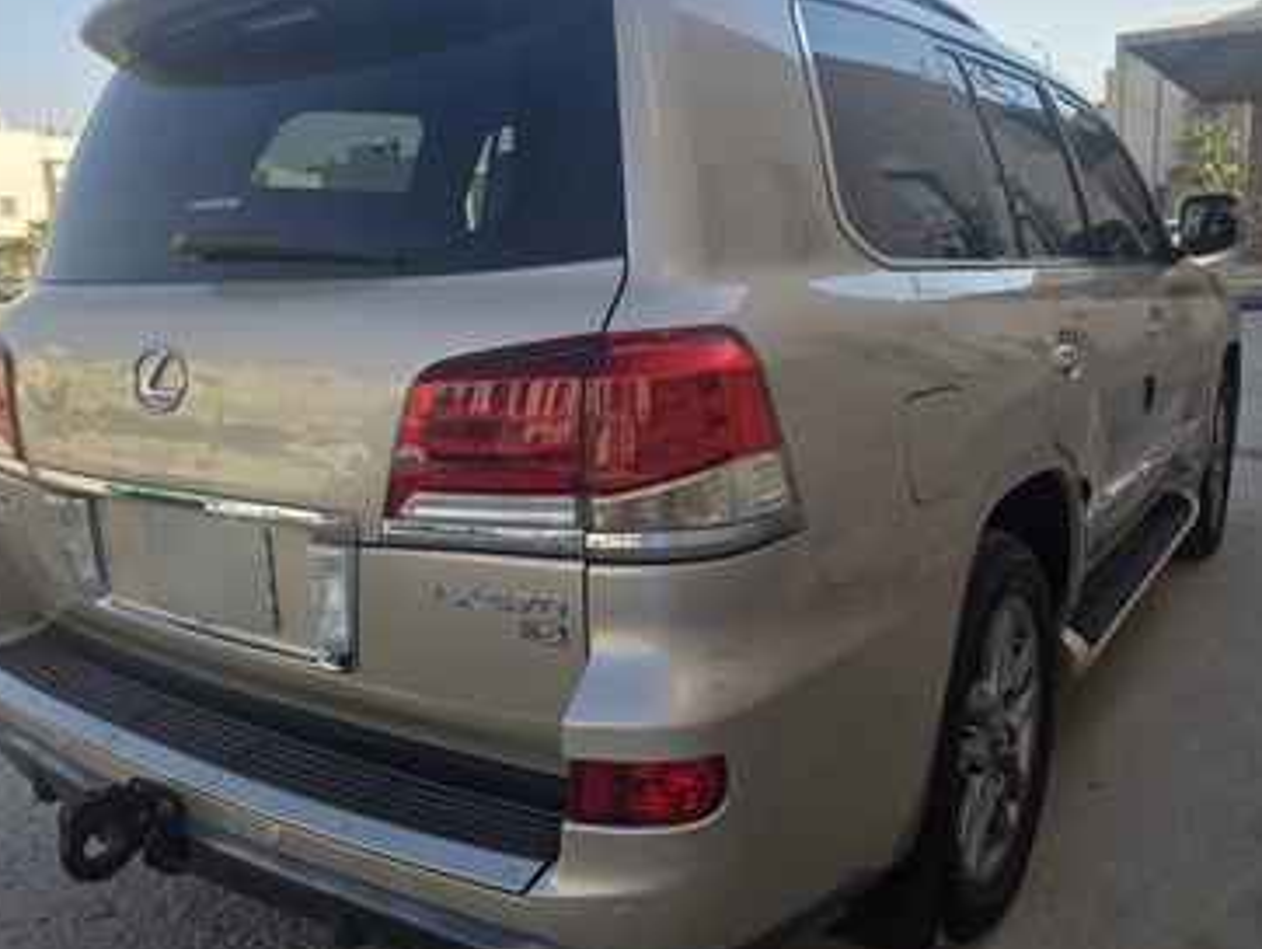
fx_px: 1058
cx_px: 629
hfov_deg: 61.6
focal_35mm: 29
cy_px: 427
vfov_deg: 48.2
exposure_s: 1/3333
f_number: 1.7
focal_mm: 6.3
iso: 80
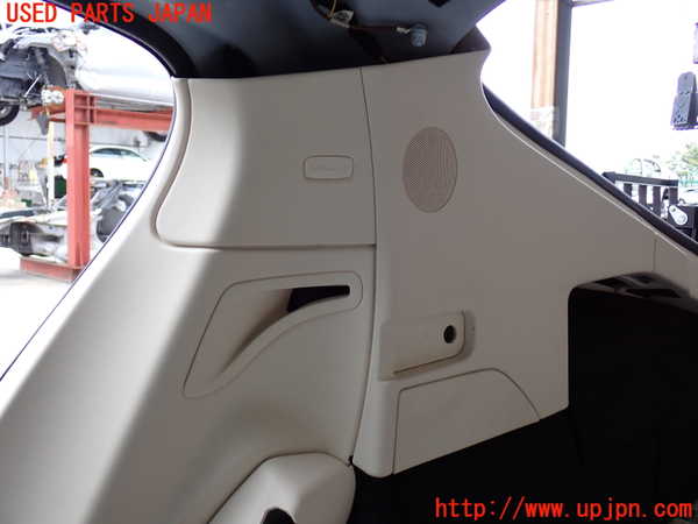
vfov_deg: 37.7
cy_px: 262
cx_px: 349
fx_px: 766
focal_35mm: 38
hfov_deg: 49.0
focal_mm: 6.83
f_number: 2.7
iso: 125
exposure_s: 1/80
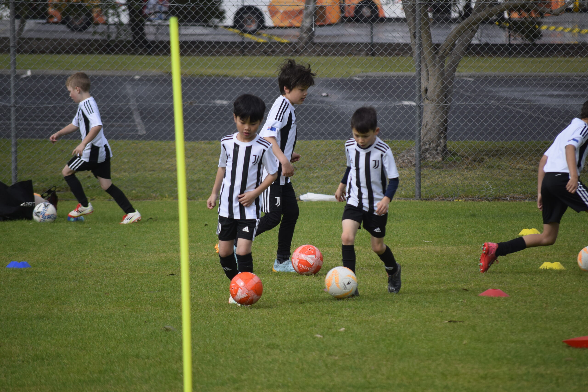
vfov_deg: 4.6
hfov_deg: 6.9
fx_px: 4900
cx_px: 294
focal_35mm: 300
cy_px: 196
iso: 400
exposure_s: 1/1600
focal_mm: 200
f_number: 6.3
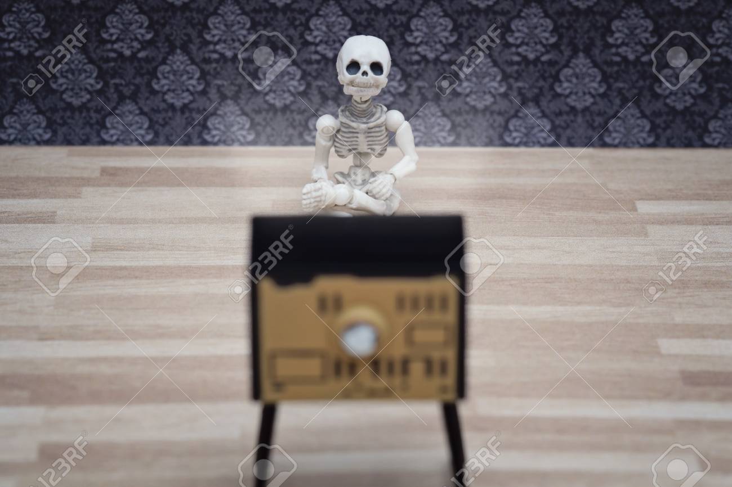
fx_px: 1829
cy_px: 244
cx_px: 366
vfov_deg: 15.2
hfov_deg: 22.6
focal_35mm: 90
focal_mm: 60
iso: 200
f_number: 8
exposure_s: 1/125
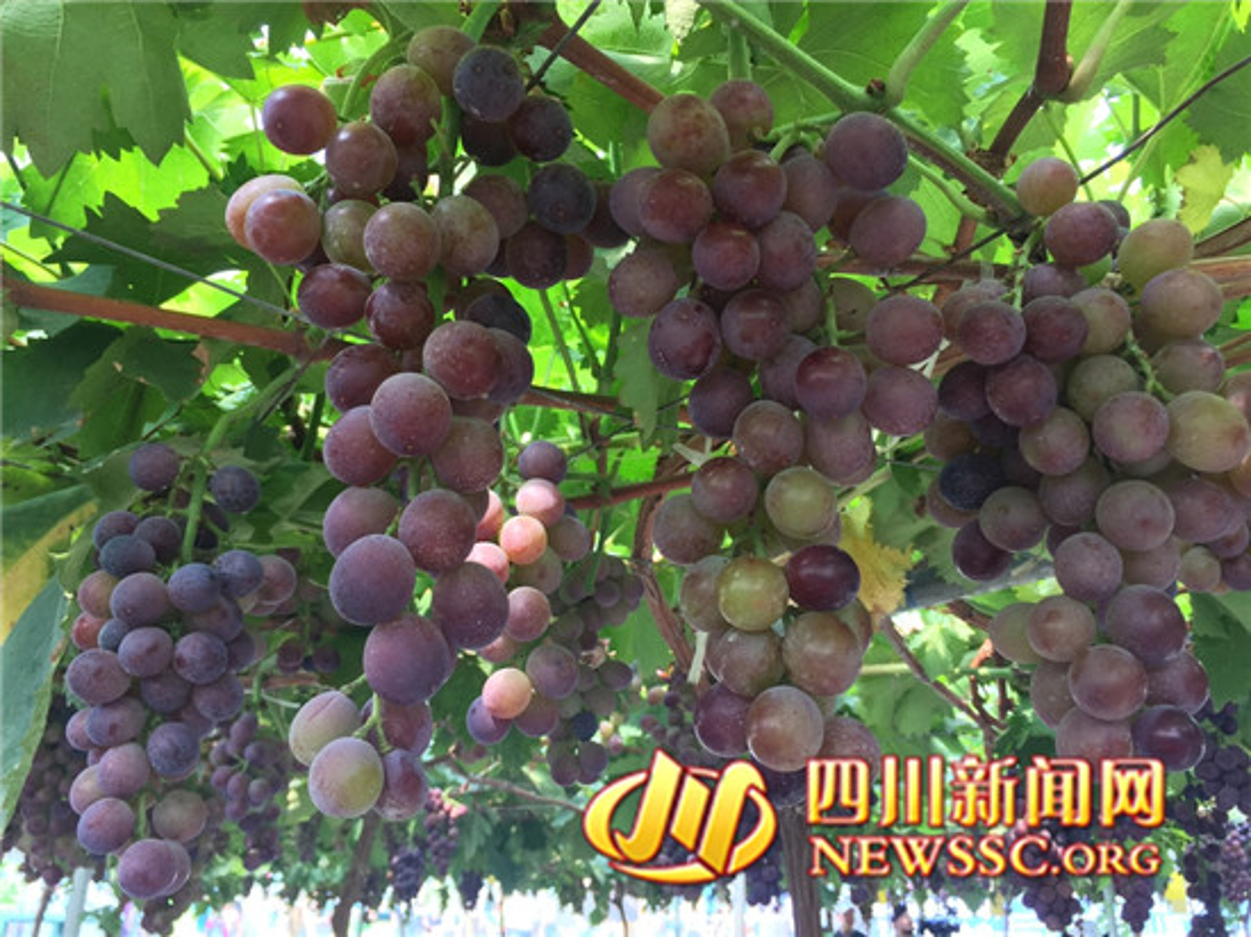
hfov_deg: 61.7
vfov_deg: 48.2
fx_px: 1048
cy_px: 468
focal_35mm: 29
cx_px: 626
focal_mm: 4.15
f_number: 2.2
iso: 32
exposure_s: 1/40
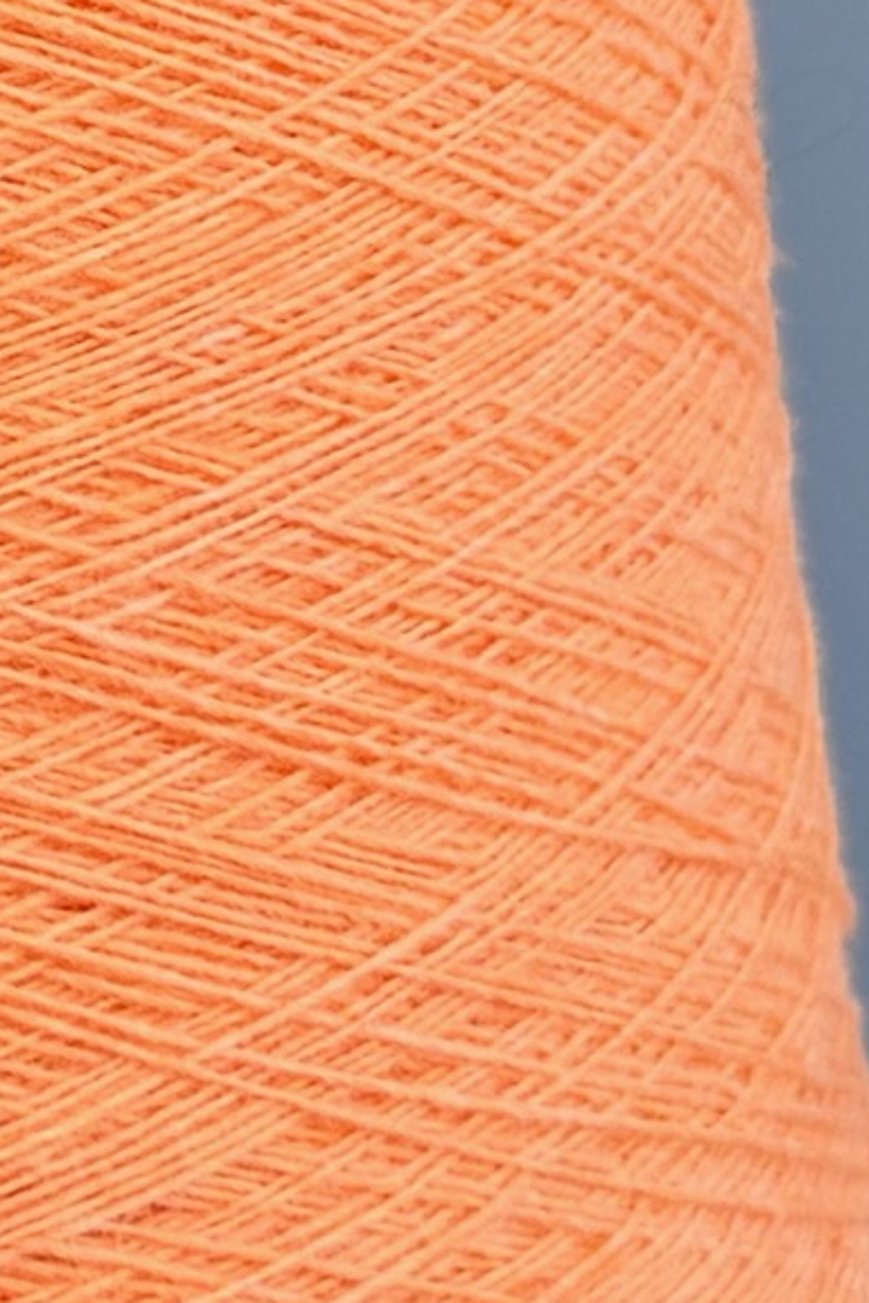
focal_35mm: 87
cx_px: -587
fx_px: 3150
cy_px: 279
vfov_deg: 23.1
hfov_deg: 14.3
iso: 80
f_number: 1.78
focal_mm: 6.76
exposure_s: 1/805
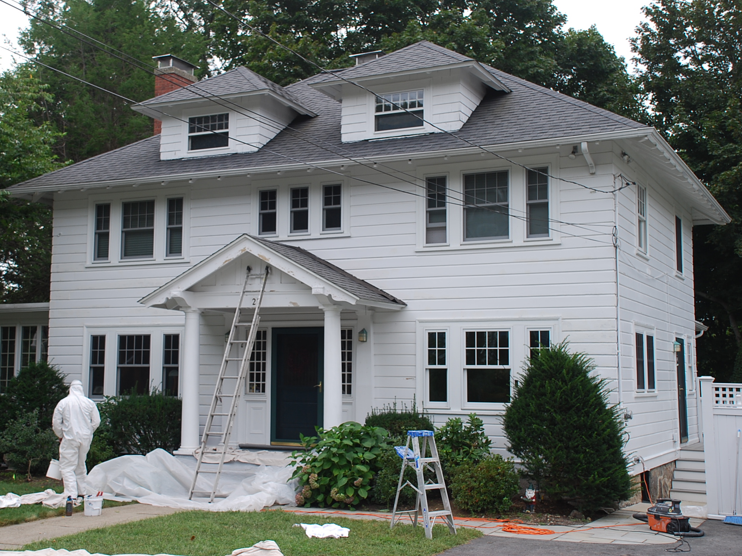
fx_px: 1083
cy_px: 276
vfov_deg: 28.8
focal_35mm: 51
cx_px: 333
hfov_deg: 37.8
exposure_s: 1/160
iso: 100
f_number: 6.3
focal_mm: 31
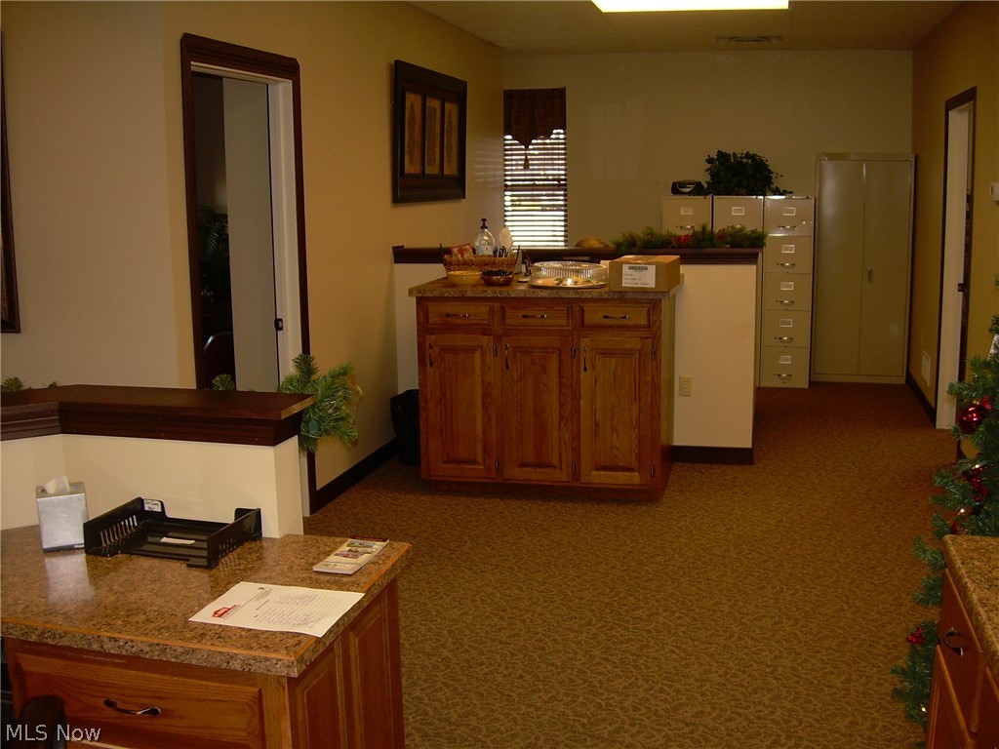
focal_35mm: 38
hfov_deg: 49.0
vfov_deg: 37.7
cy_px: 374
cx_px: 500
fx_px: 1097
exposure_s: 1/60
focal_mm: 6.3
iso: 50
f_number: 2.8
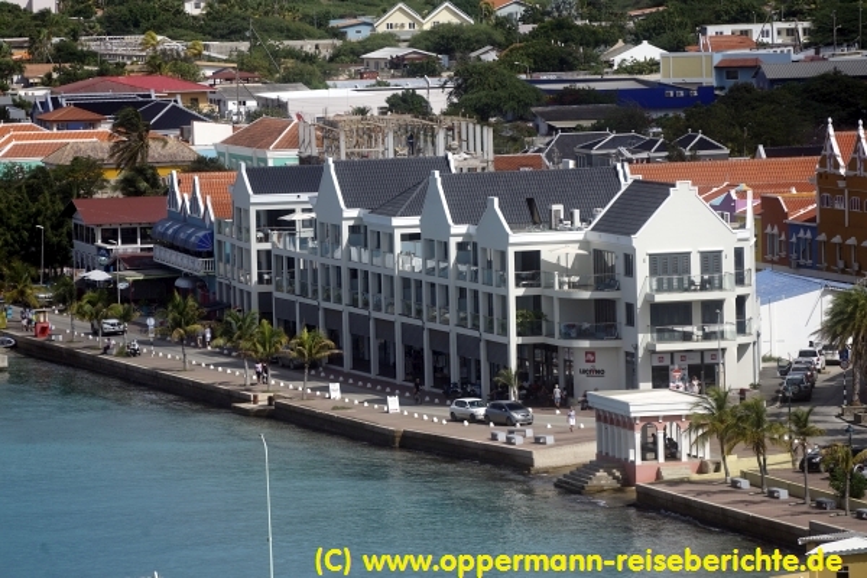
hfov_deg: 6.9
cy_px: 289
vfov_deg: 4.6
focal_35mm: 300
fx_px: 7224
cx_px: 434
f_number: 5.6
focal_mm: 300
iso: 100
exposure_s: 1/1000
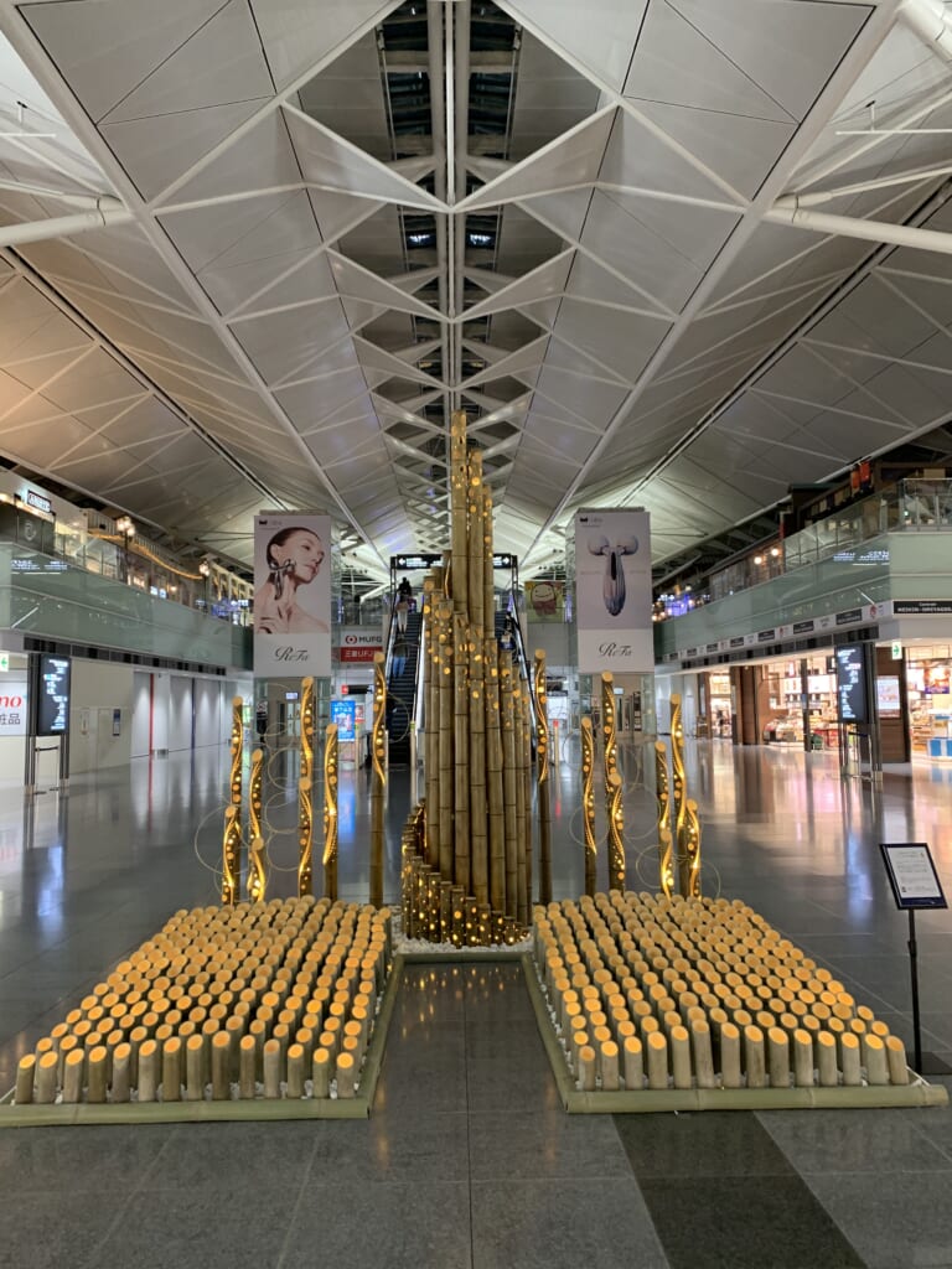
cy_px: 634
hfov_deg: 53.1
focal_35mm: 26
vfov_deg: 67.3
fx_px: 953
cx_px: 476
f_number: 1.8
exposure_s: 1/60
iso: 250
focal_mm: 4.25
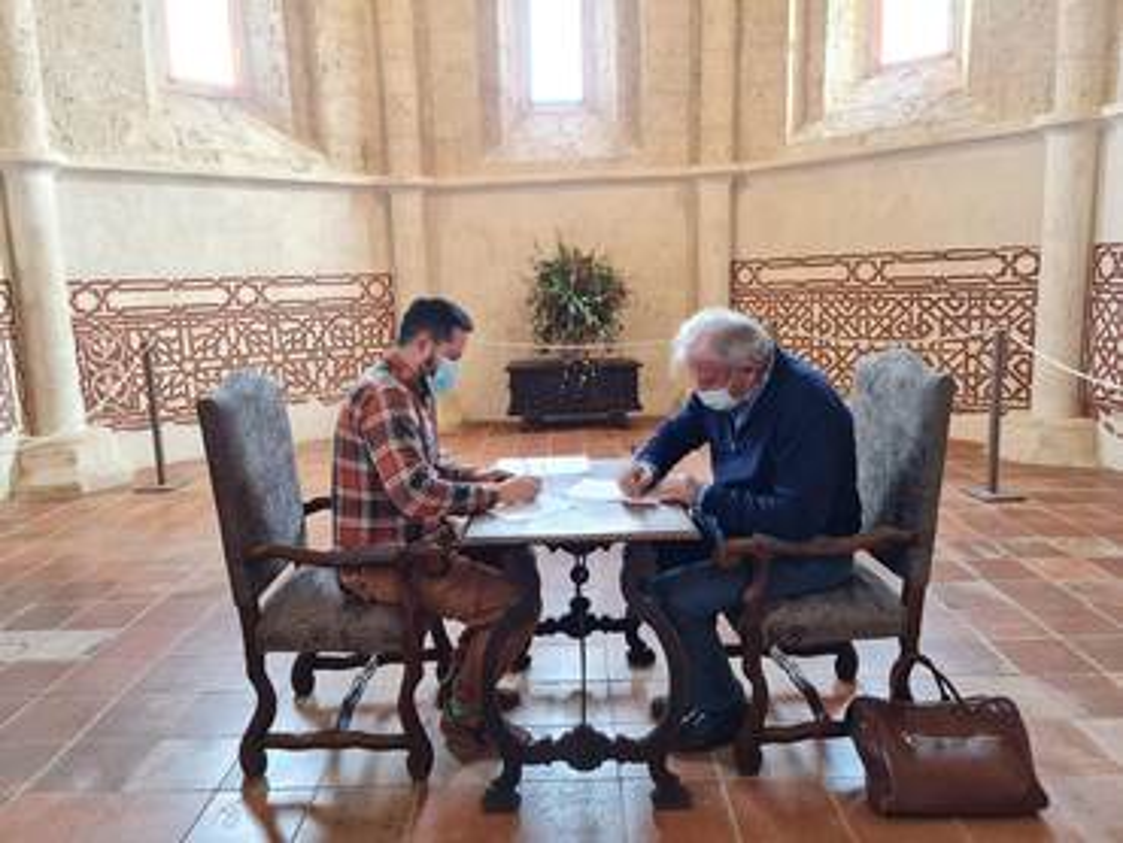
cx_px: 562
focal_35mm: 25
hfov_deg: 69.4
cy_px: 422
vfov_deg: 54.9
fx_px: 812
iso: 320
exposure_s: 1/50
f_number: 1.8
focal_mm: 7
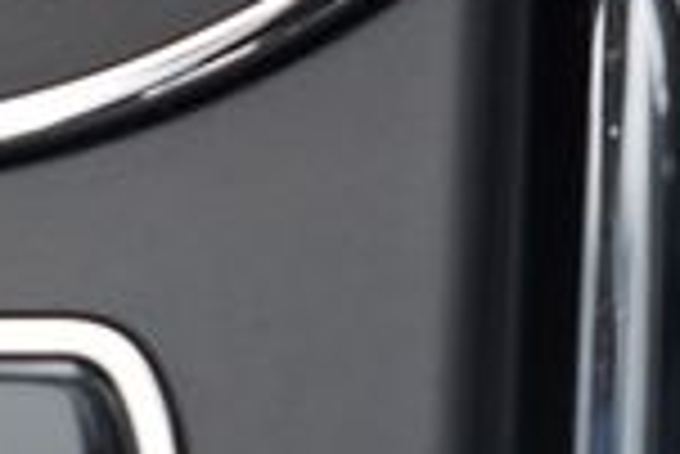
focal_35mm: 319
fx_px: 6031
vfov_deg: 4.3
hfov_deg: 6.4
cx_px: -270
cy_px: -402
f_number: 4
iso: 125
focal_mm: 47
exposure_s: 1/60
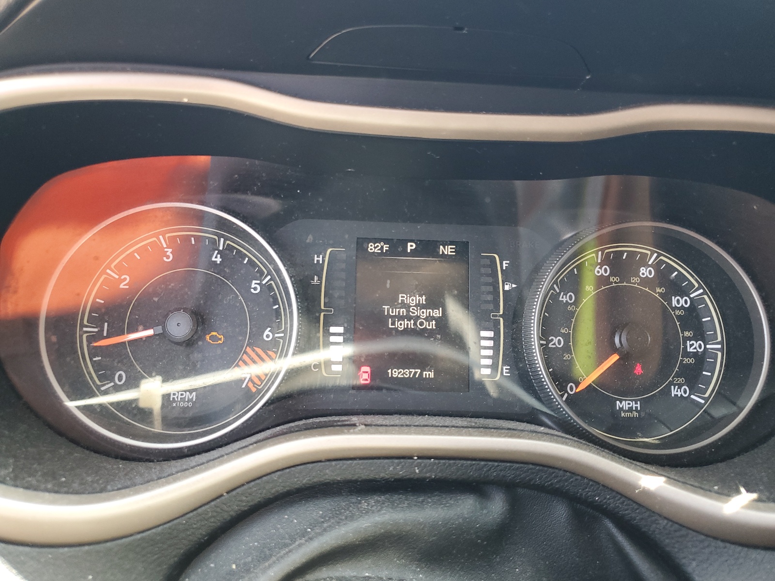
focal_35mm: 26
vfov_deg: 53.1
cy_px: 290
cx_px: 388
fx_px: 582
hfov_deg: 67.3
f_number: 1.5
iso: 86
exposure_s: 1/100
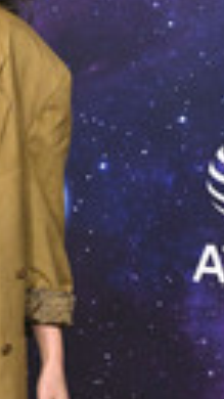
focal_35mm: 197
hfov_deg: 6.1
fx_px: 2083
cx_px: -107
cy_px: 341
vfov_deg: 10.9
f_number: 5.6
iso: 1600
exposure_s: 1/320
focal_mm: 61
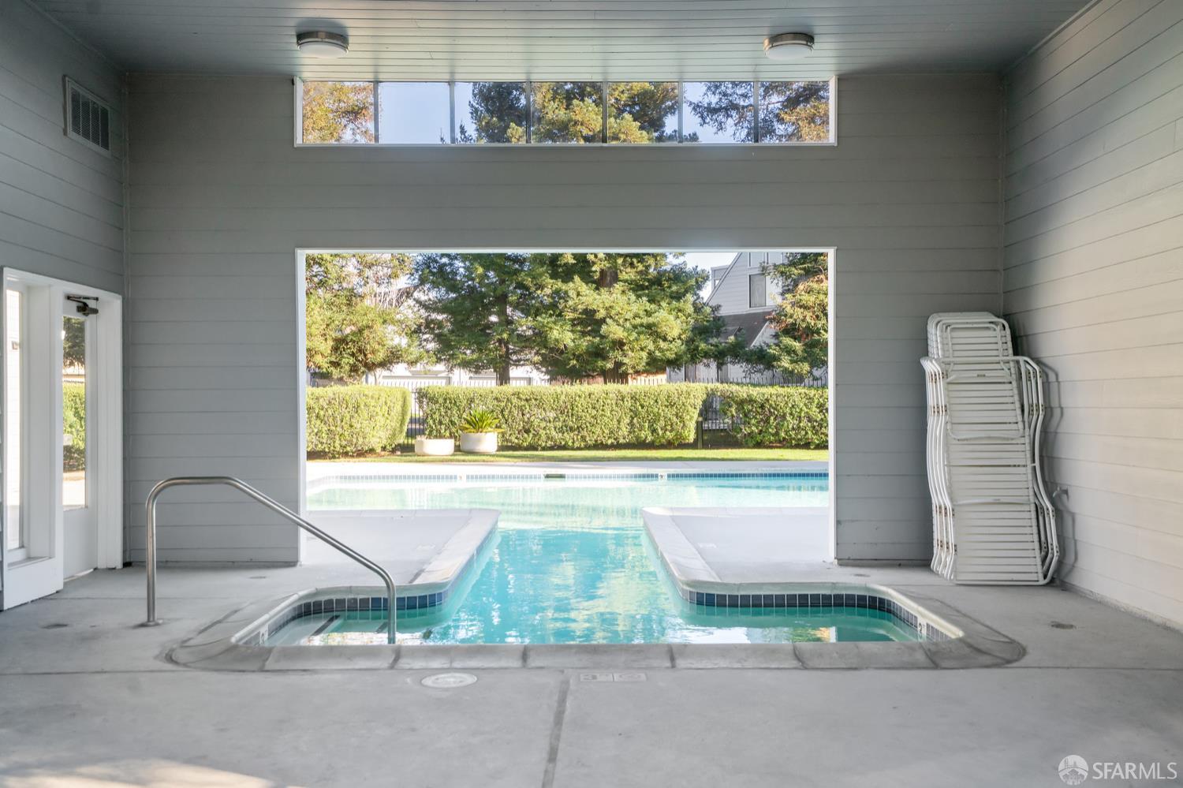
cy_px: 394
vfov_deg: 37.8
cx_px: 592
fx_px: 1150
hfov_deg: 54.5
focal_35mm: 35
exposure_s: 1/160
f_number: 5.6
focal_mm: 35
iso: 400
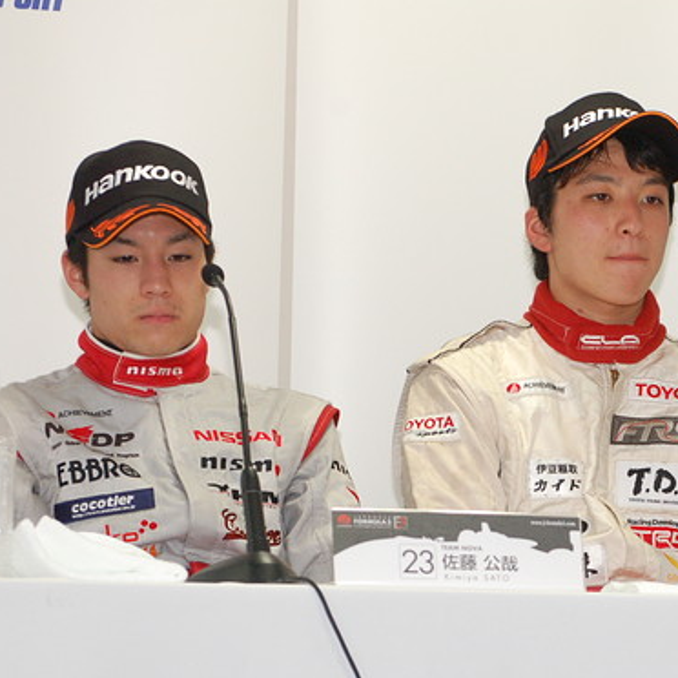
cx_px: 609
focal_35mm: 178
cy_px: 417
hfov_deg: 9.8
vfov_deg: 9.8
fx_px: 3944
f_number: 8
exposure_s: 1/60
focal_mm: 72
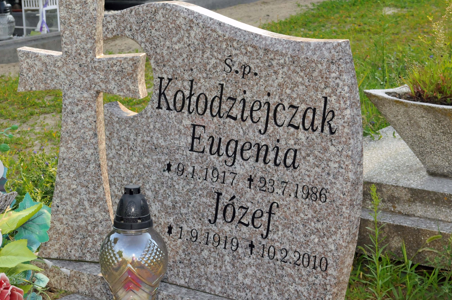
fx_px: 1375
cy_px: 164
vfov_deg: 12.5
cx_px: 153
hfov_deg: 18.6
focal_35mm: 110
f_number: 11
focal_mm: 55
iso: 800
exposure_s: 1/250
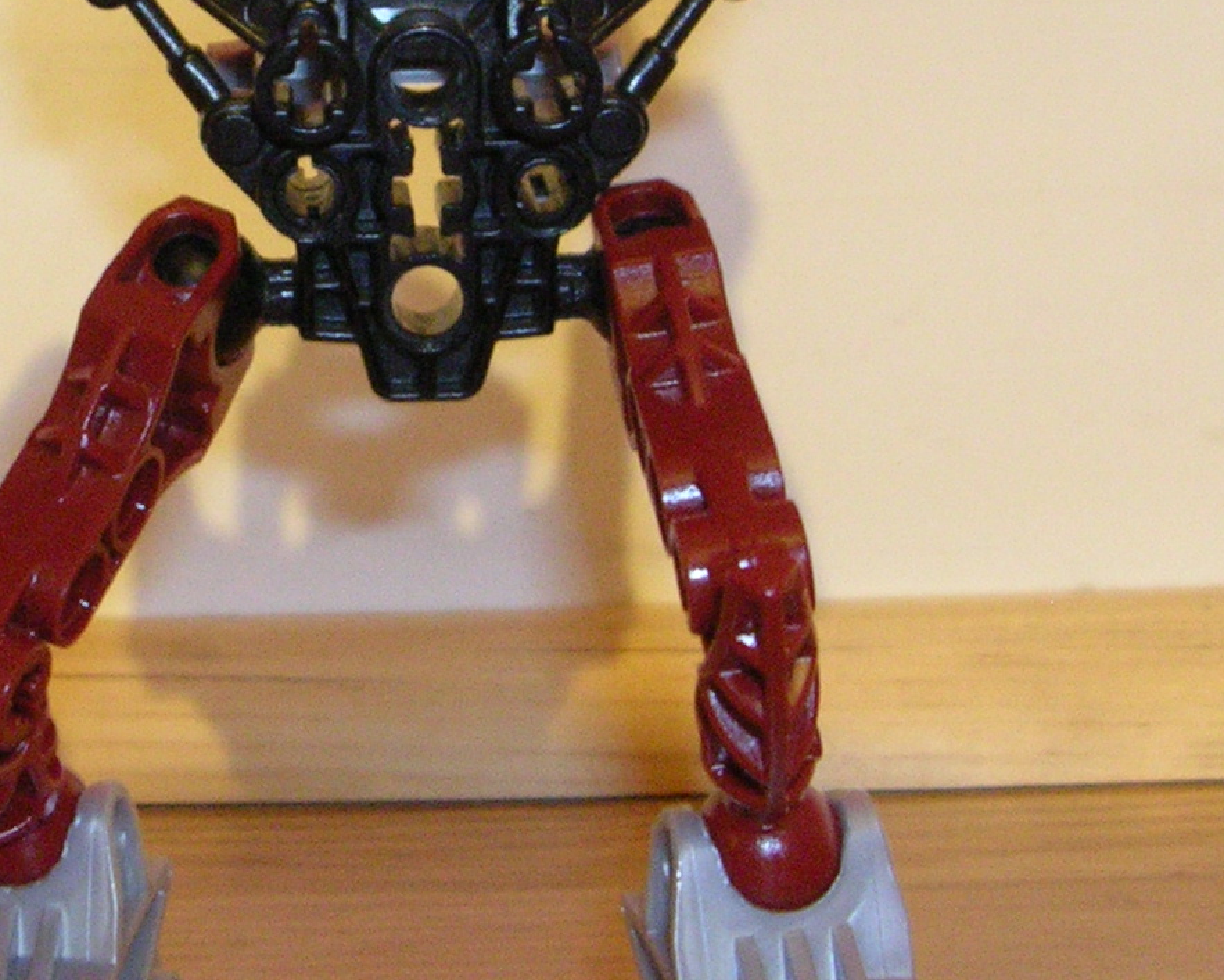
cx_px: 322
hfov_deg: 22.0
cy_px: 126
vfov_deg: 17.6
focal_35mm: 86
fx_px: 3116
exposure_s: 1/4.1
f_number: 2.8
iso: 200
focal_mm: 5.8
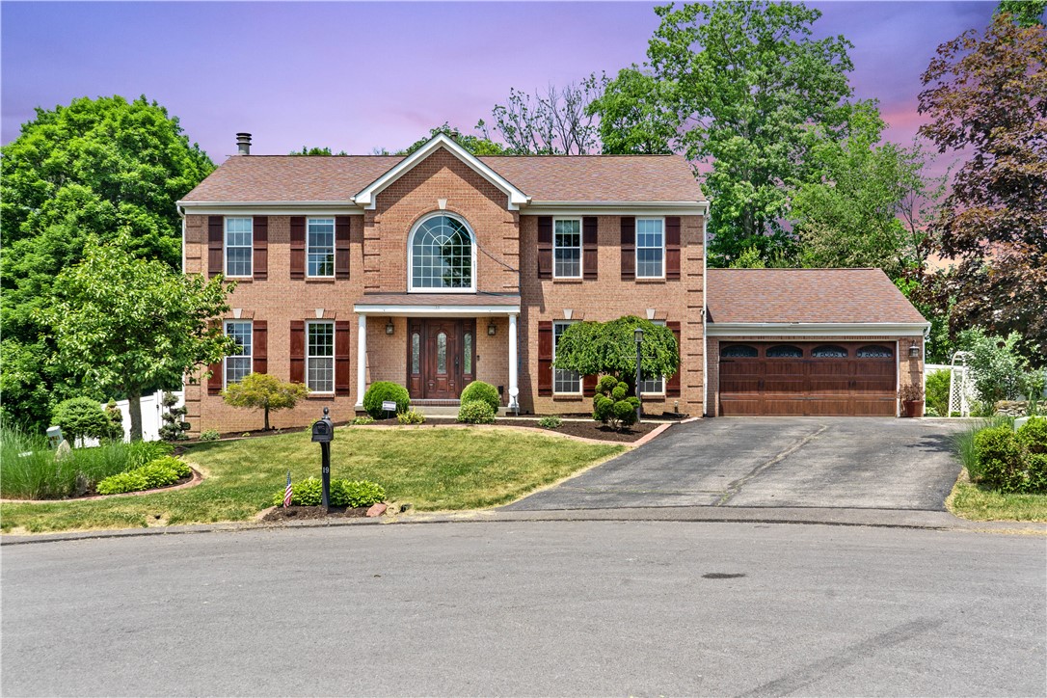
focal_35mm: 35
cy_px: 349
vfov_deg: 37.9
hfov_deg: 54.4
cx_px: 524
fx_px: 1018
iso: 125
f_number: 8
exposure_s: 1/500
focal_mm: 35
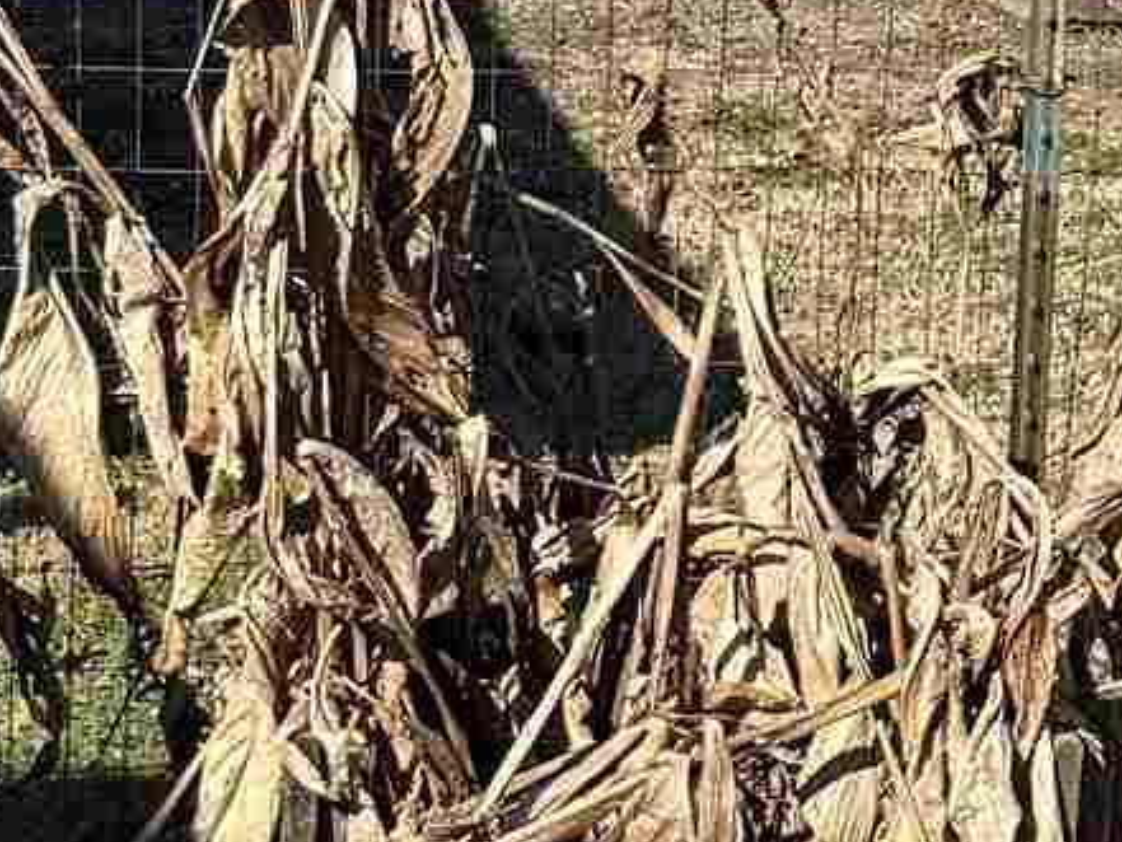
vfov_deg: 8.8
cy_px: -74
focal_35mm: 167
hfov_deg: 11.0
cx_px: 2018
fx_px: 5414
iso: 80
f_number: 1.78
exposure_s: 1/3425
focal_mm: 6.76
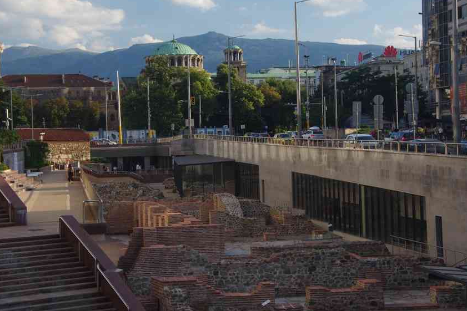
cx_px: 219
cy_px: 142
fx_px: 986
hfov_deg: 26.6
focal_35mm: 76
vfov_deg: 18.0
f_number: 9
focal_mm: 42.5
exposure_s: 1/80
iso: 200
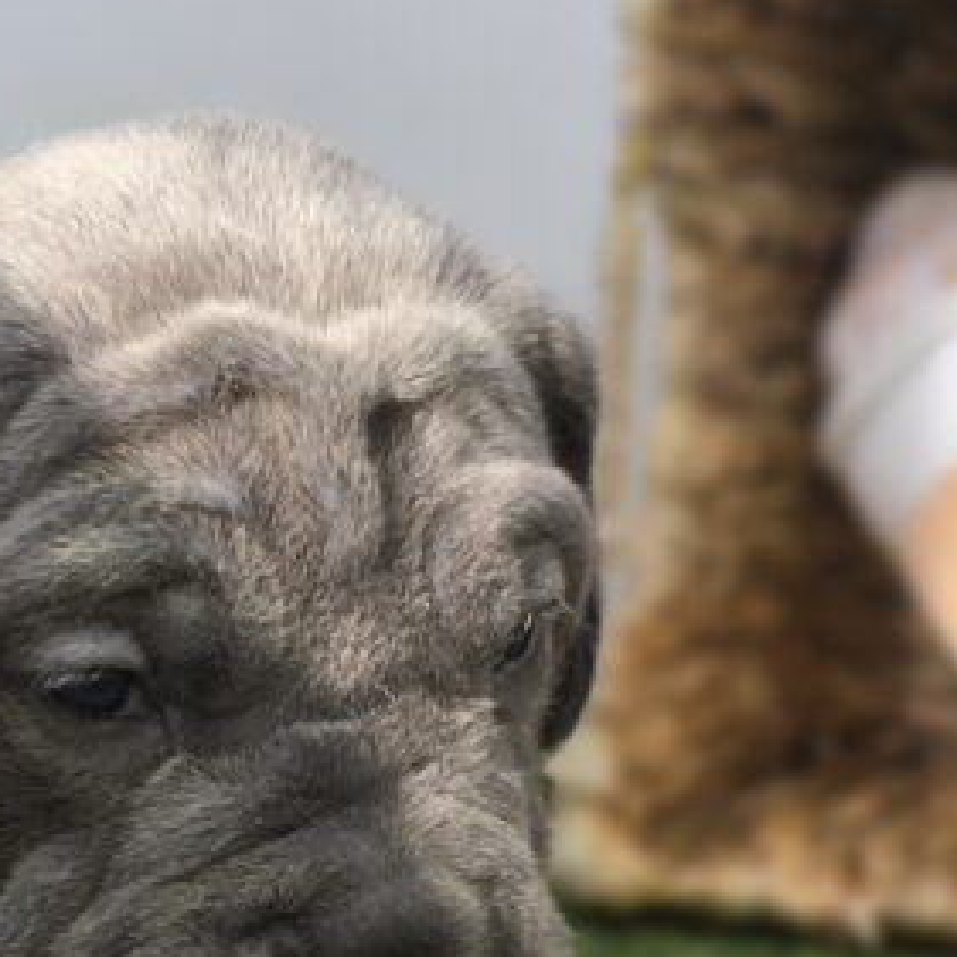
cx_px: 75
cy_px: 828
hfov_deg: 22.7
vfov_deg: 22.9
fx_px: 2315
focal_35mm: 74
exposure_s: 1/120
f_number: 1.7
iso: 50
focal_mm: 6.3
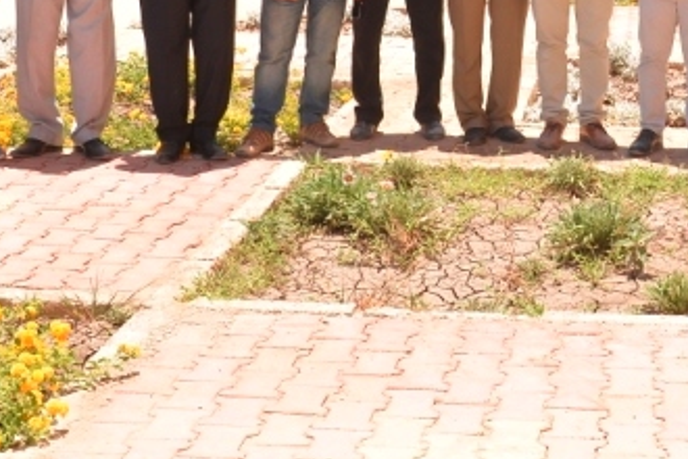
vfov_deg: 15.0
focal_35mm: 87
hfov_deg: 23.1
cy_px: -131
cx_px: 540
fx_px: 1663
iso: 125
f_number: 10
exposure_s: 1/125
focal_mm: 28
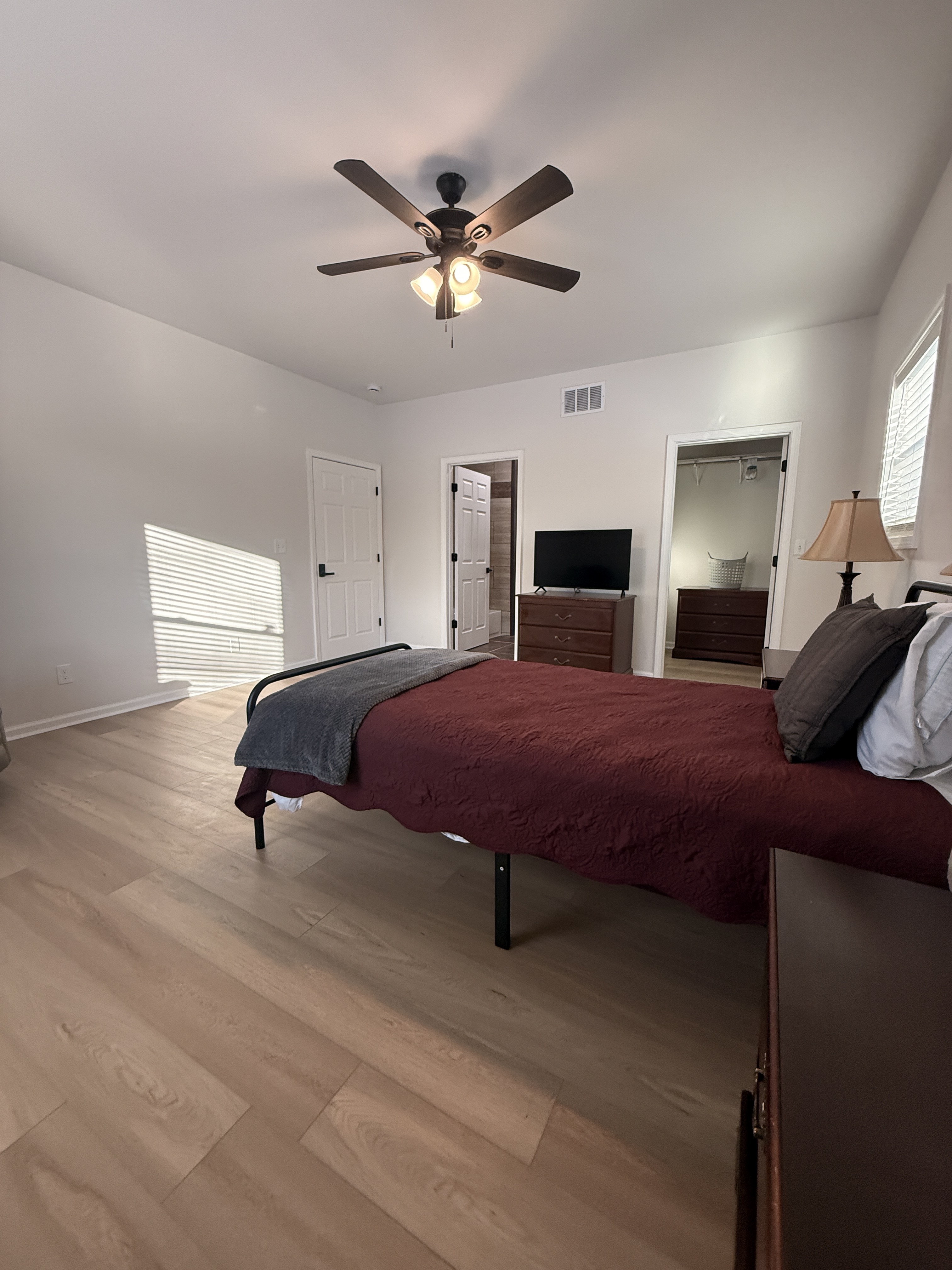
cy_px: 635
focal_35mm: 14
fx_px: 513
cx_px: 476
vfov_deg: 102.1
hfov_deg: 85.7
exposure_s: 1/120
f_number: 2.2
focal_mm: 2.22
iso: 250
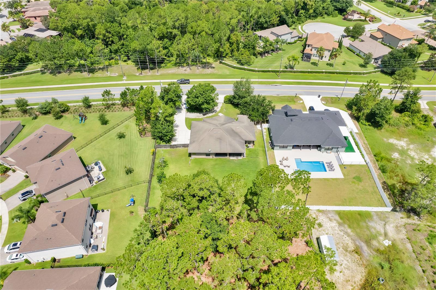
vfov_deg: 57.2
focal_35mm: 22
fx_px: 266
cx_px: 218
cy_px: 145
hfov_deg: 78.6
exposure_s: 1/2000
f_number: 2.8
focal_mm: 8.38
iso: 110
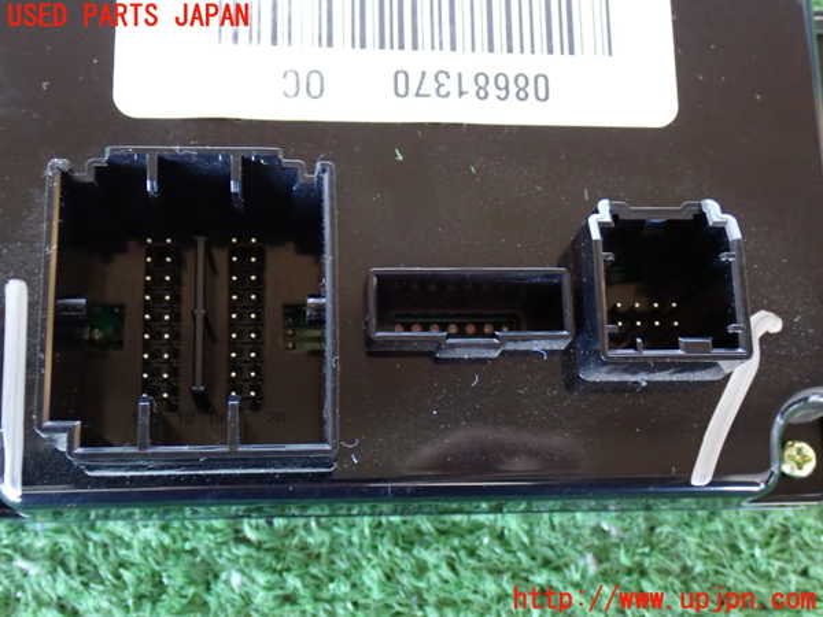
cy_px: 308
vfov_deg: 29.1
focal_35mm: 50
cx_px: 412
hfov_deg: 38.2
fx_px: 1189
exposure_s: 1/15
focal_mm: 9.01
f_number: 3.2
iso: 800
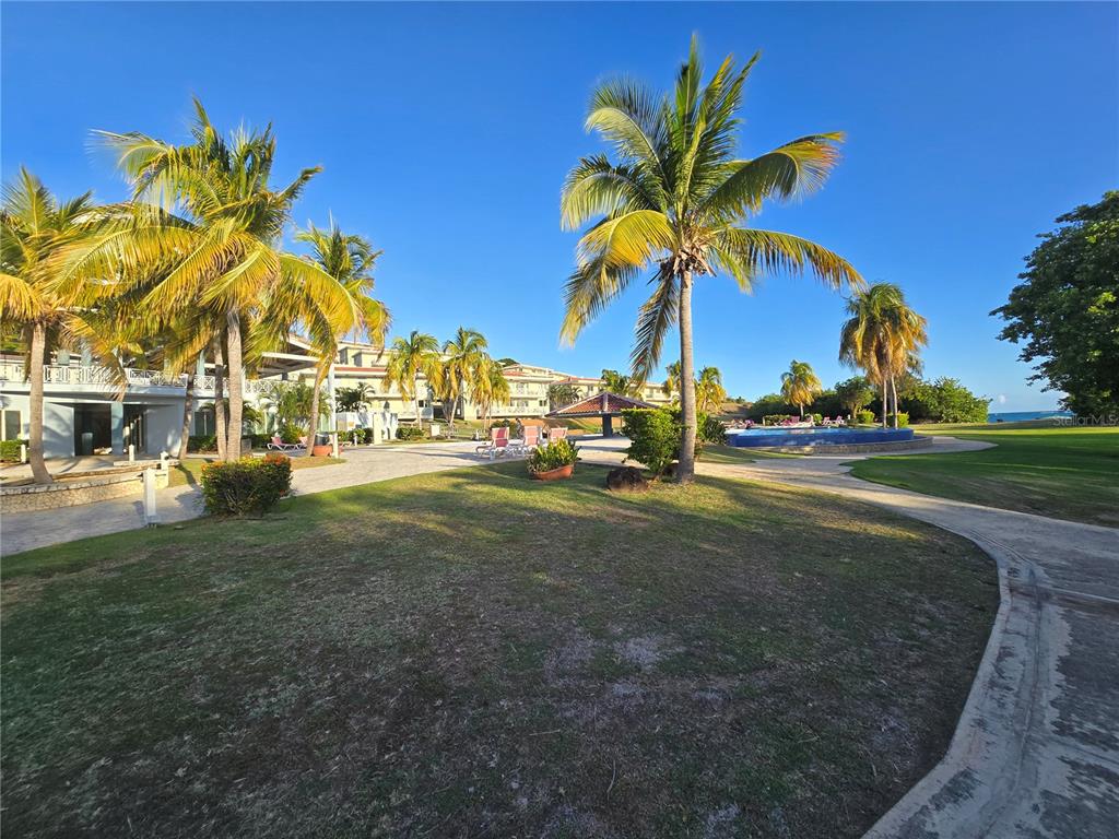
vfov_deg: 89.9
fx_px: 420
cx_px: 560
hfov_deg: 106.2
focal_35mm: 13
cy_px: 420
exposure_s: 1/907
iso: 50
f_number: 2.2
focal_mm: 2.2
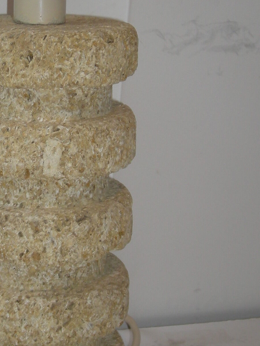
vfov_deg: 22.0
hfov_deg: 16.5
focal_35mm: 89
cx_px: 44
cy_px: 130
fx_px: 891
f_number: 2.8
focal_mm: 5.7
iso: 50
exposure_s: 1/51.6
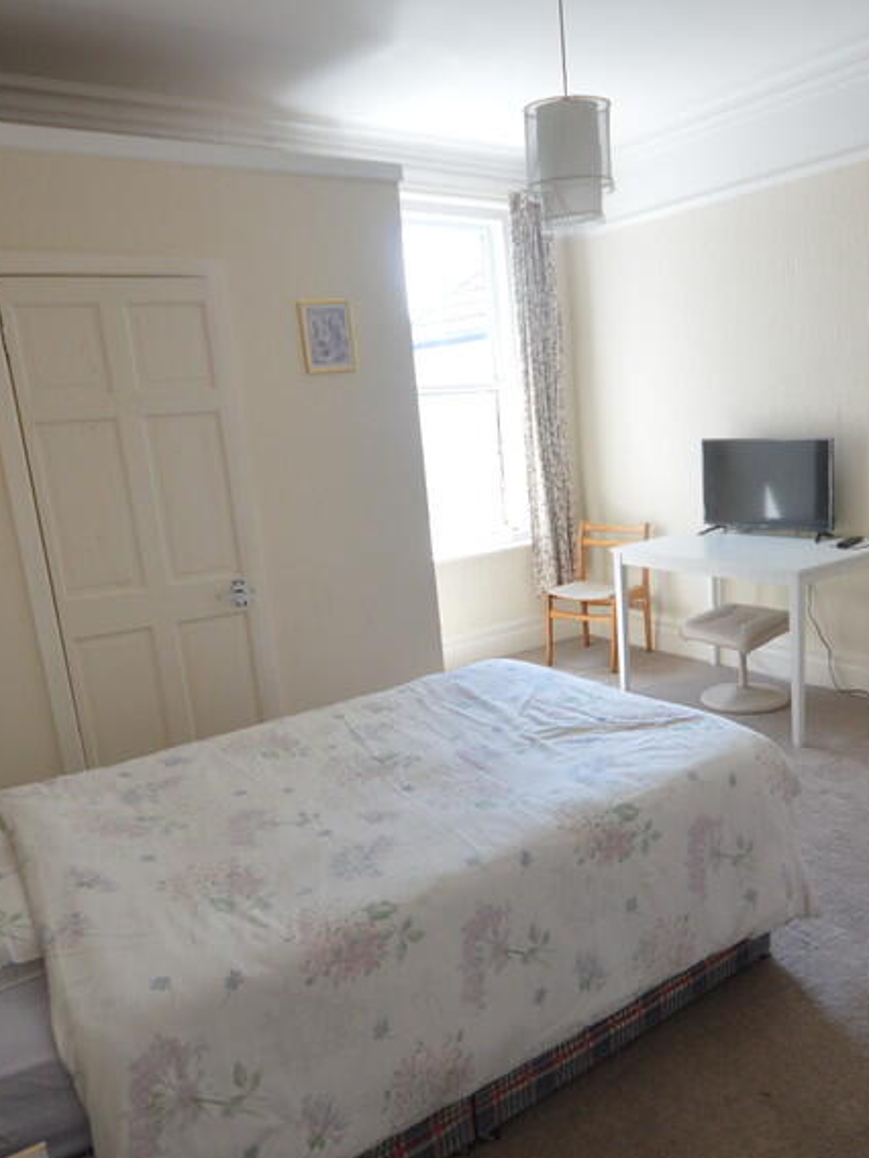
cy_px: 611
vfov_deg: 67.3
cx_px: 541
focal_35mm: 26
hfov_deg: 52.5
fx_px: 870
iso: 400
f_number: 5
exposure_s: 1/100
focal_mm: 10
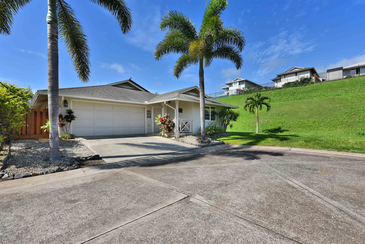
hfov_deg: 96.7
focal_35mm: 16
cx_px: 182
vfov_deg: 73.8
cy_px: 122
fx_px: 162
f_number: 11
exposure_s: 1/200
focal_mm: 16
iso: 100
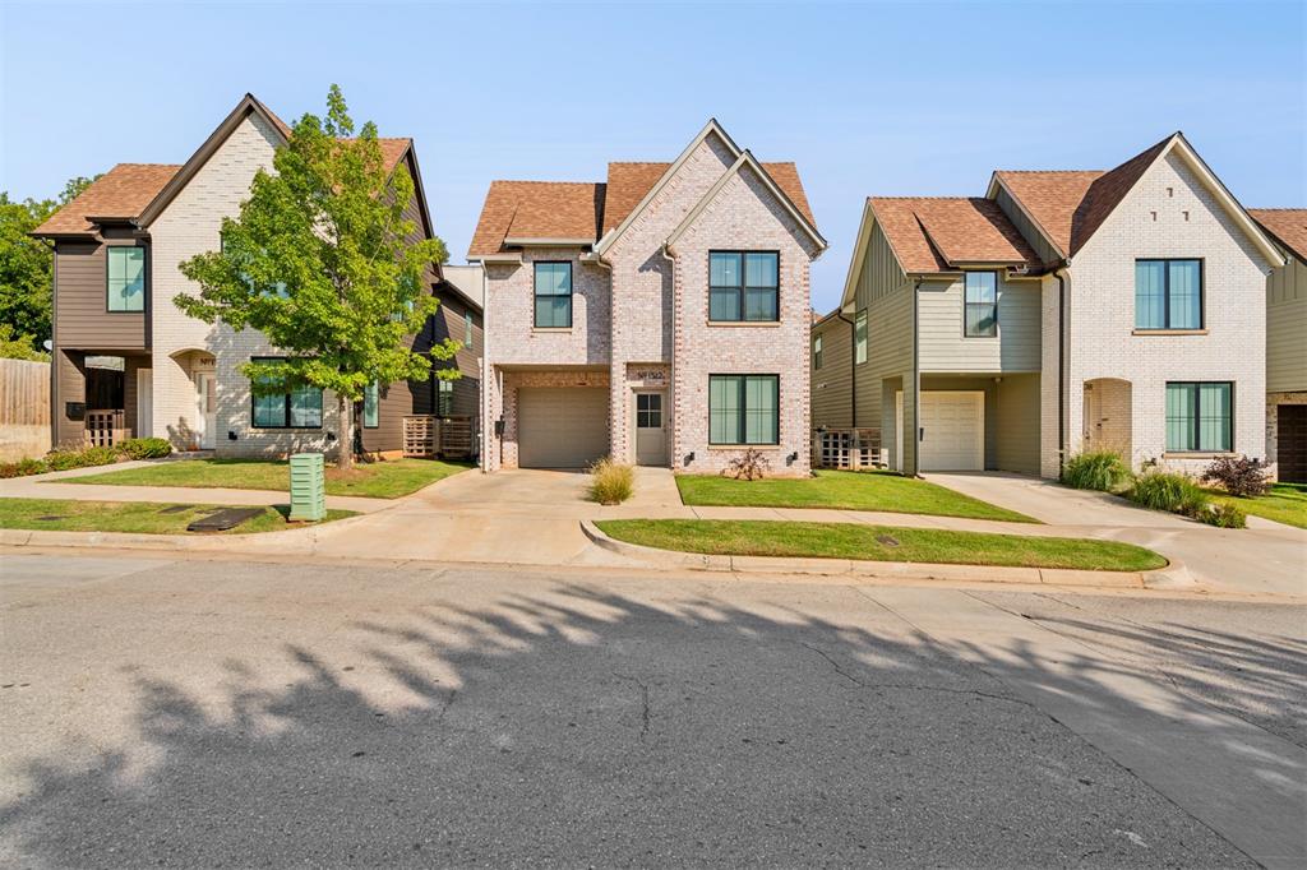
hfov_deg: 96.8
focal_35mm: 16
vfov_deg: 73.7
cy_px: 435
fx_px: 581
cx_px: 654
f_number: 7.1
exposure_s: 1/1000
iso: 200
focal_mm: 16
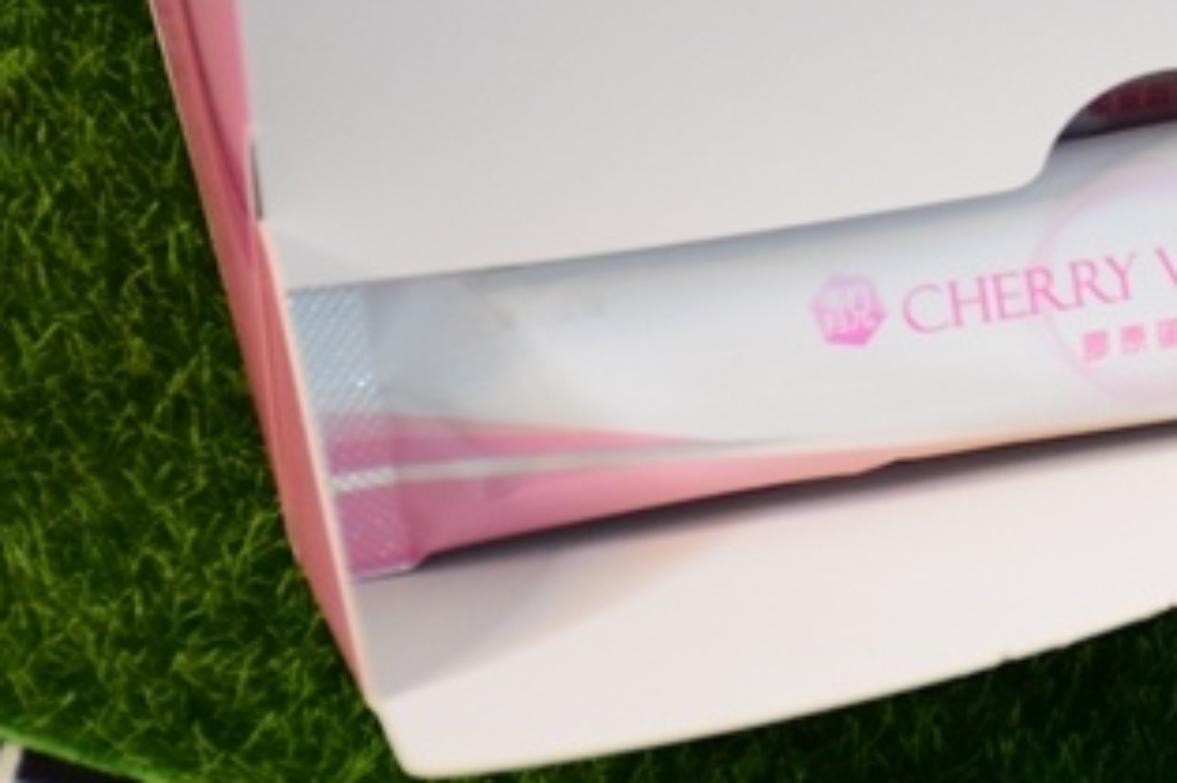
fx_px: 11717
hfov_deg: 5.7
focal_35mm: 359
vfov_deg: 3.8
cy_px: 99
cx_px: 1346
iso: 1600
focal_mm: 75
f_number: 5
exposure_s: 1/125
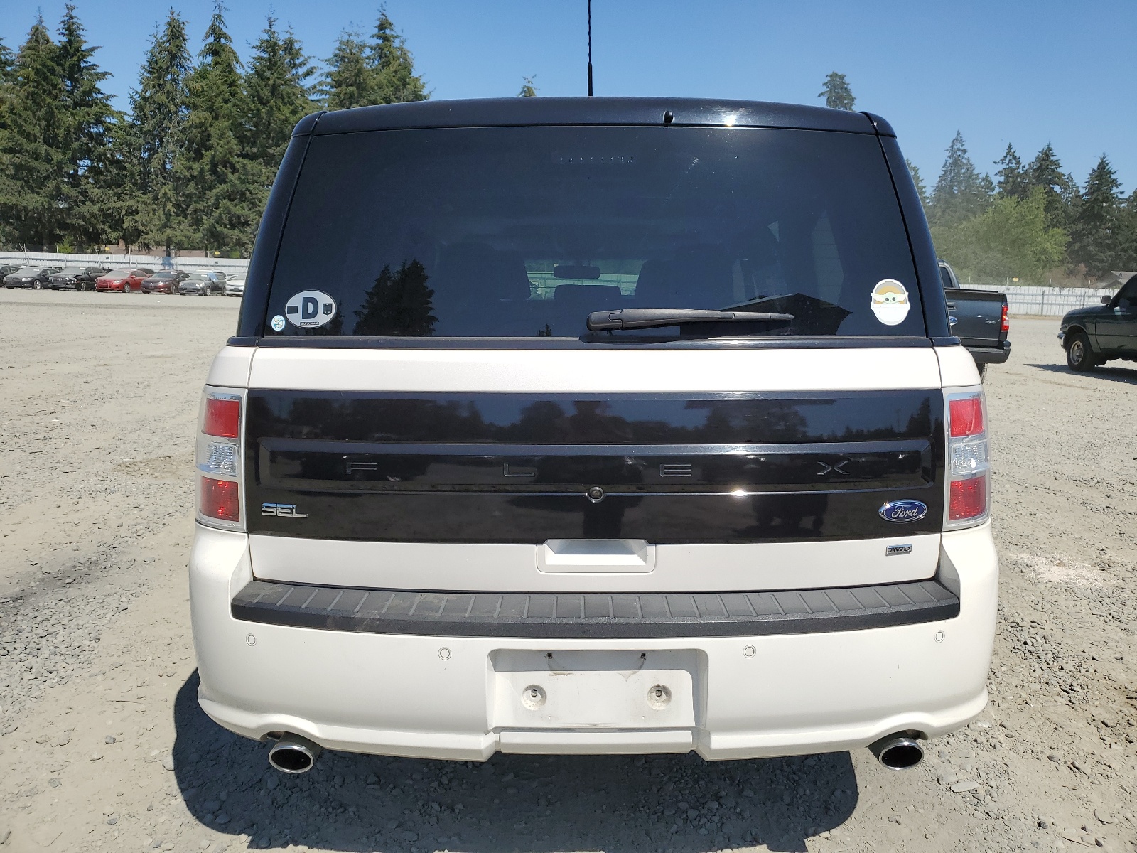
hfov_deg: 67.3
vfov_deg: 53.1
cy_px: 426
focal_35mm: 26
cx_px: 568
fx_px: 854
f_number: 1.5
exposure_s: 1/5000
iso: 50
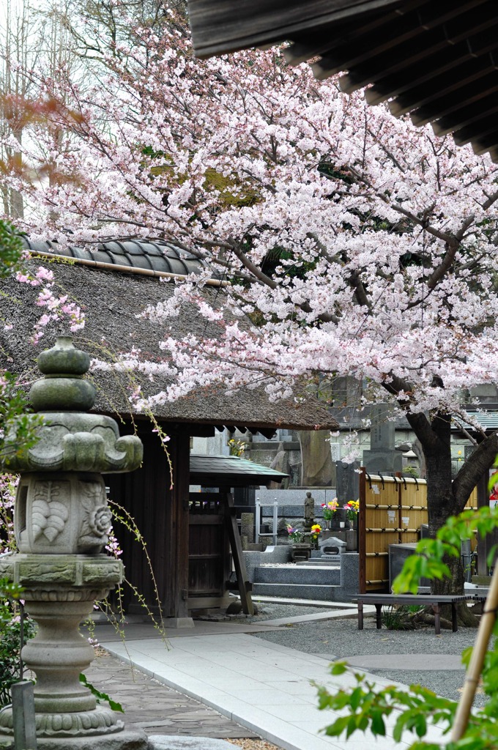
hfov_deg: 18.1
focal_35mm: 75
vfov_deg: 27.0
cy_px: 375
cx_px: 249
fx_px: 1560
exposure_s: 1/640
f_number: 4
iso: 200
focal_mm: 50
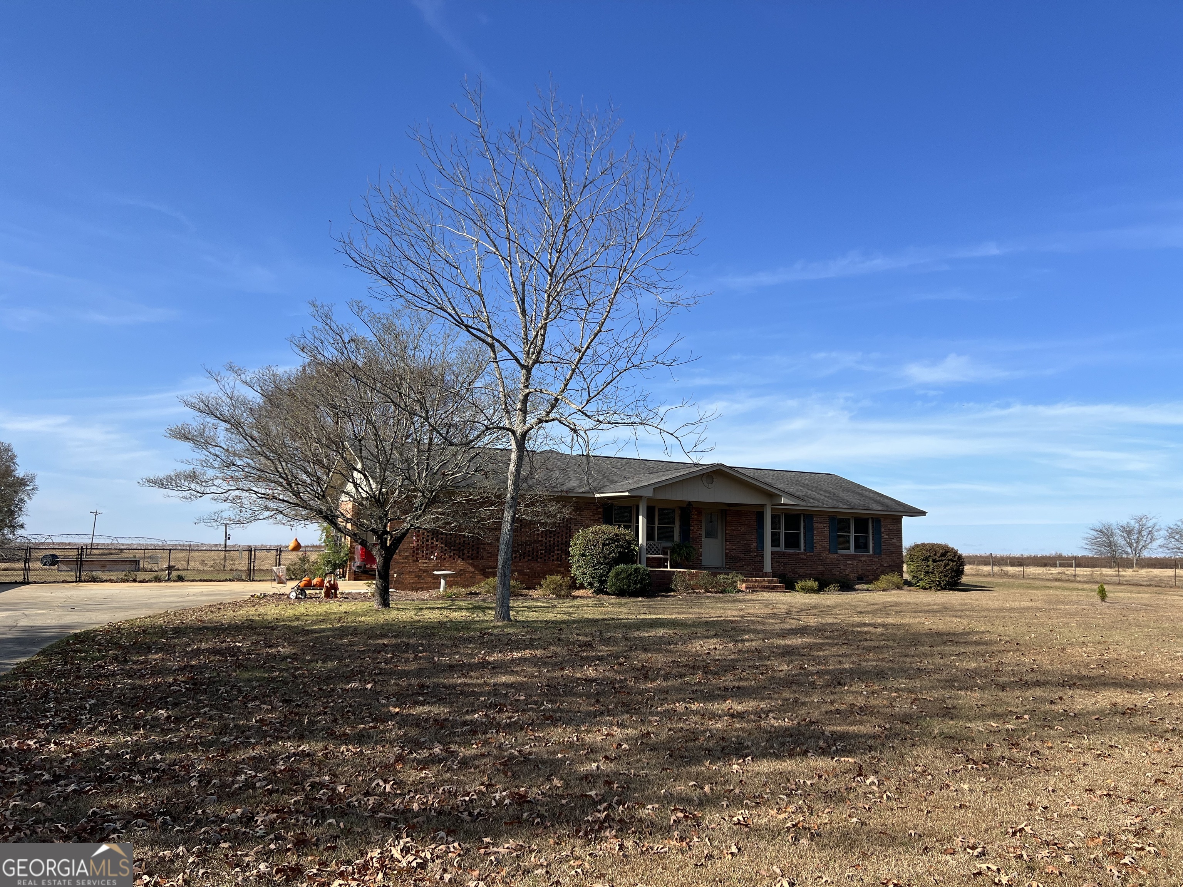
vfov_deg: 53.1
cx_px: 592
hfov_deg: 67.3
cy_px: 444
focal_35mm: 26
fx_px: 889
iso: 50
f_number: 1.5
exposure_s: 1/4115
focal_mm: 5.7
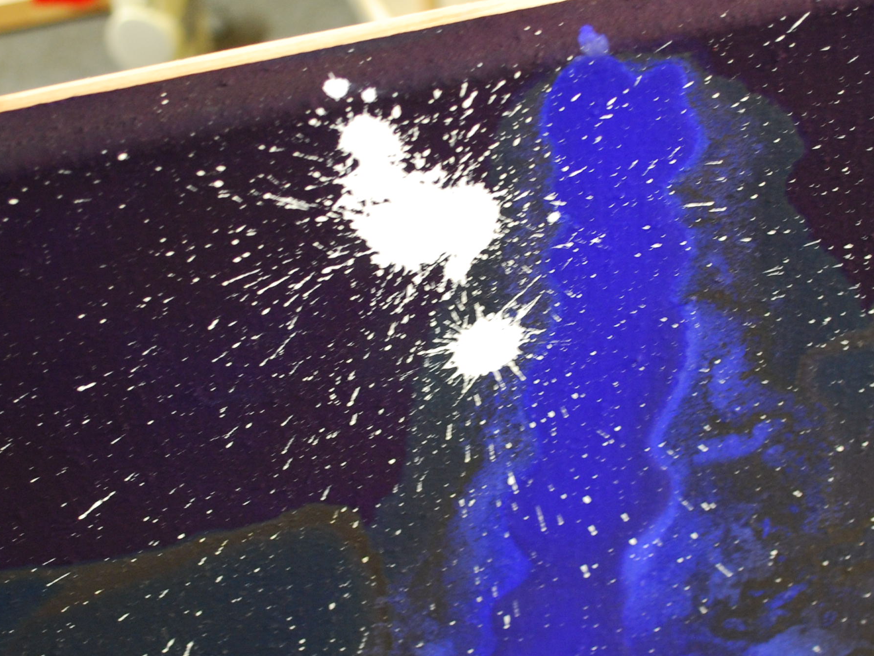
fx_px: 1742
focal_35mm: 69
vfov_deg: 21.3
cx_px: 435
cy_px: 322
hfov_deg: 28.2
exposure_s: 1/3
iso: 400
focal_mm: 22
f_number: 4
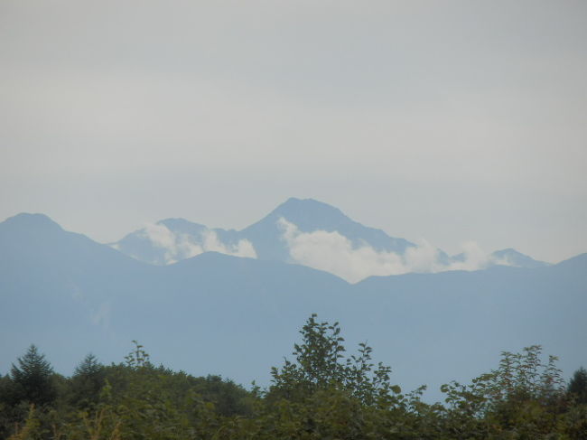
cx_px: 294
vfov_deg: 5.0
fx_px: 5085
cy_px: 220
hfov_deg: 6.6
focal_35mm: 300
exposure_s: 1/500
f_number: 5.9
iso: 80
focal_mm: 52.5
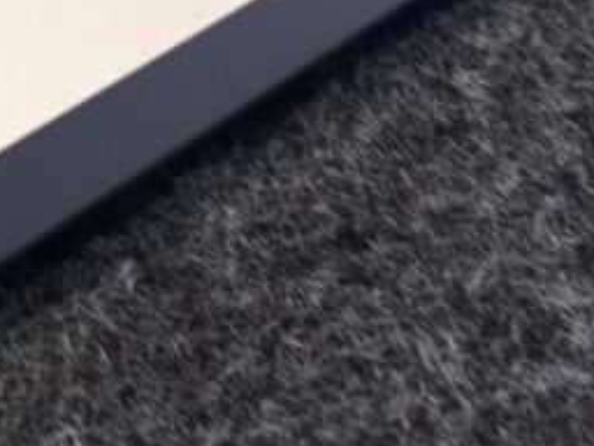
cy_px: -195
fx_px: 1991
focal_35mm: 116
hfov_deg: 16.9
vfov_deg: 12.2
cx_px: 174
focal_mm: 4.15
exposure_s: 1/50
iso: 32
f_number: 2.2
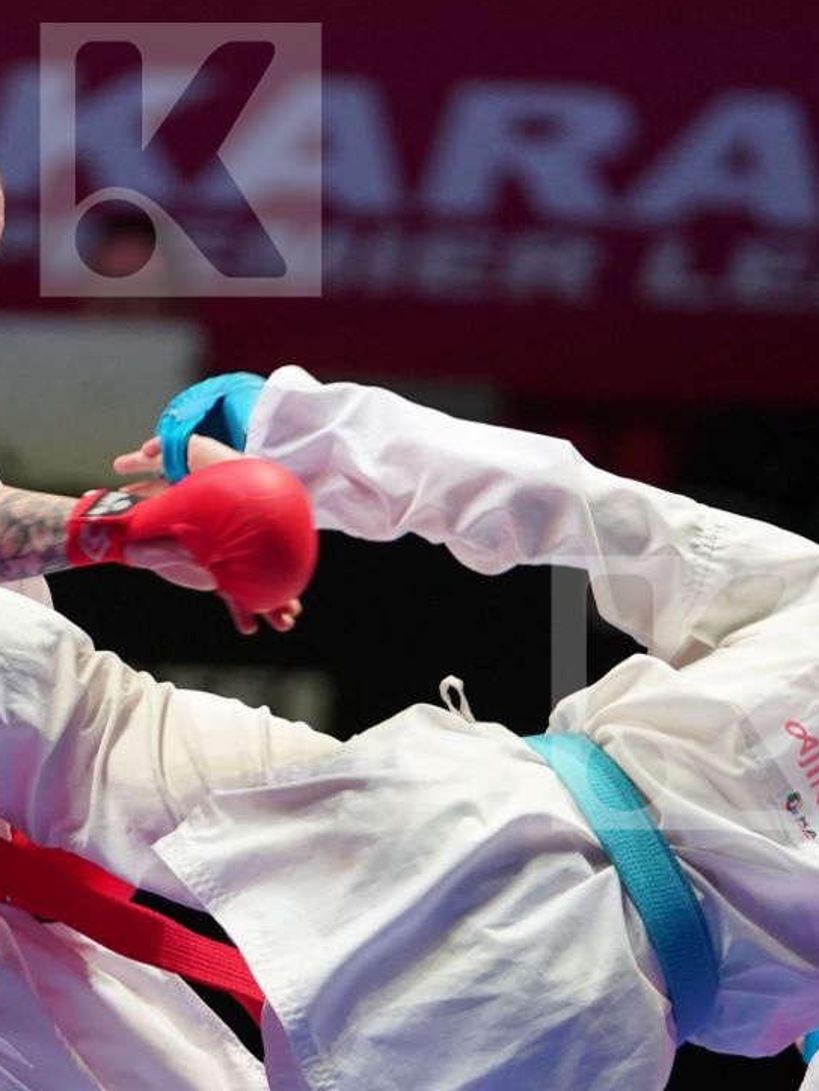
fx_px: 13281
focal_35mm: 421
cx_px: 181
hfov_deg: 3.5
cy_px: 693
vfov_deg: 4.7
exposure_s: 1/1000
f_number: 2.8
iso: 2000
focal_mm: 176
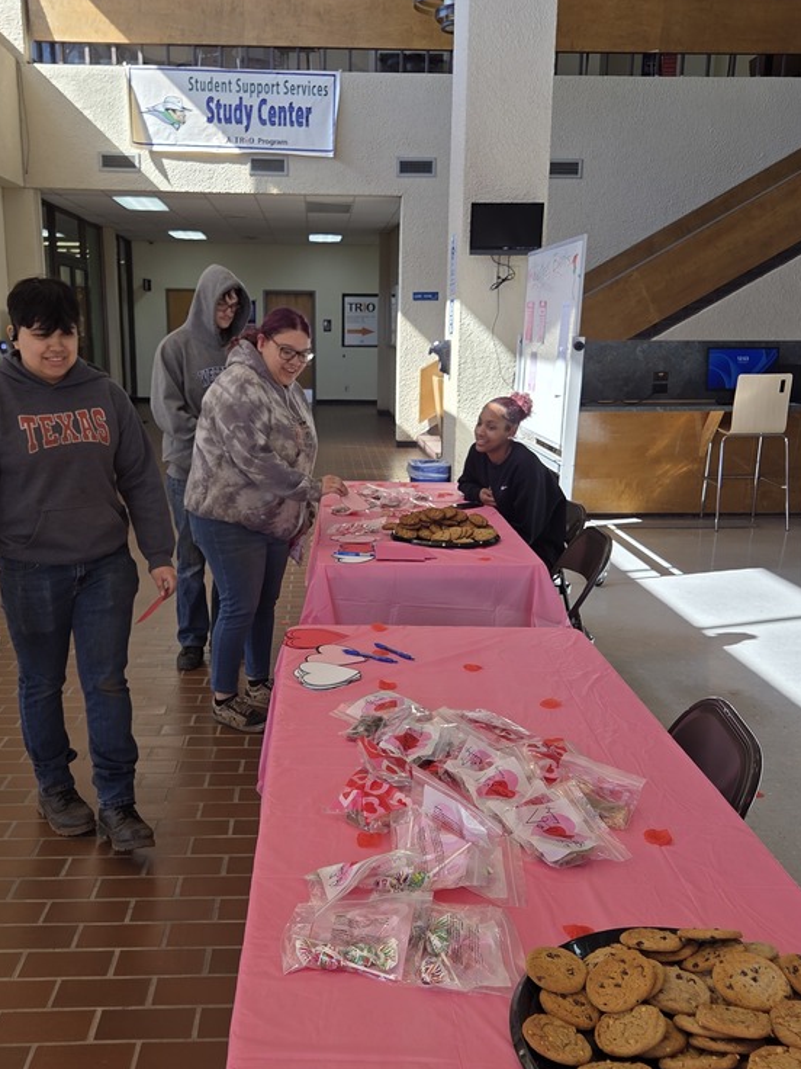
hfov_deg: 44.1
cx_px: 366
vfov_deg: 56.8
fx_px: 987
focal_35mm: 32
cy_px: 534
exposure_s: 1/143
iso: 25
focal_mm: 5.4
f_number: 1.8
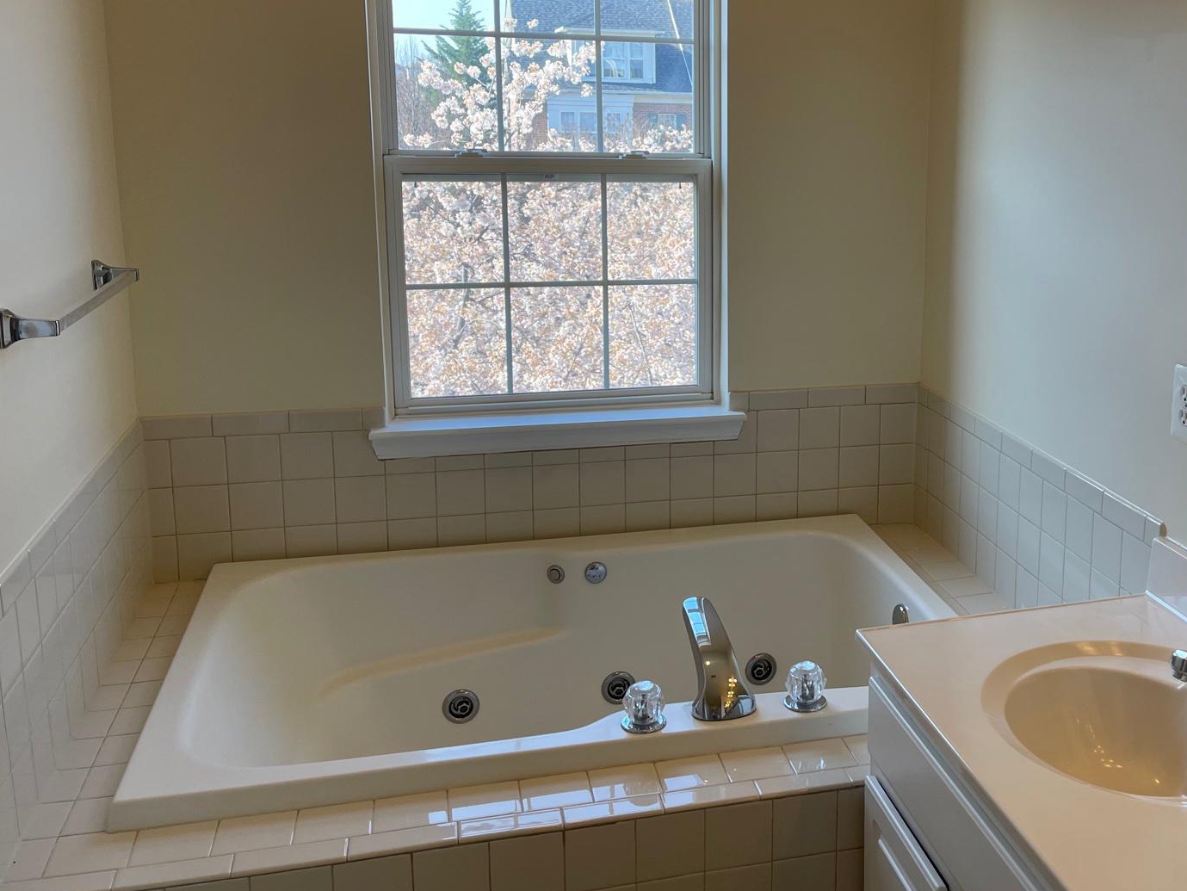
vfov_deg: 37.6
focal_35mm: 38
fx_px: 1303
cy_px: 356
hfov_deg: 47.8
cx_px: 827
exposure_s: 1/242
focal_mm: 5.1
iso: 32
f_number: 1.6
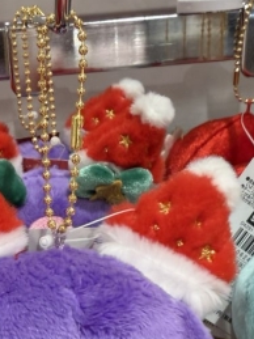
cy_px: 346
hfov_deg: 22.9
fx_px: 617
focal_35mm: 63
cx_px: 45
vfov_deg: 28.7
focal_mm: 2.22
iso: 160
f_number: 2.2
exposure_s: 1/100
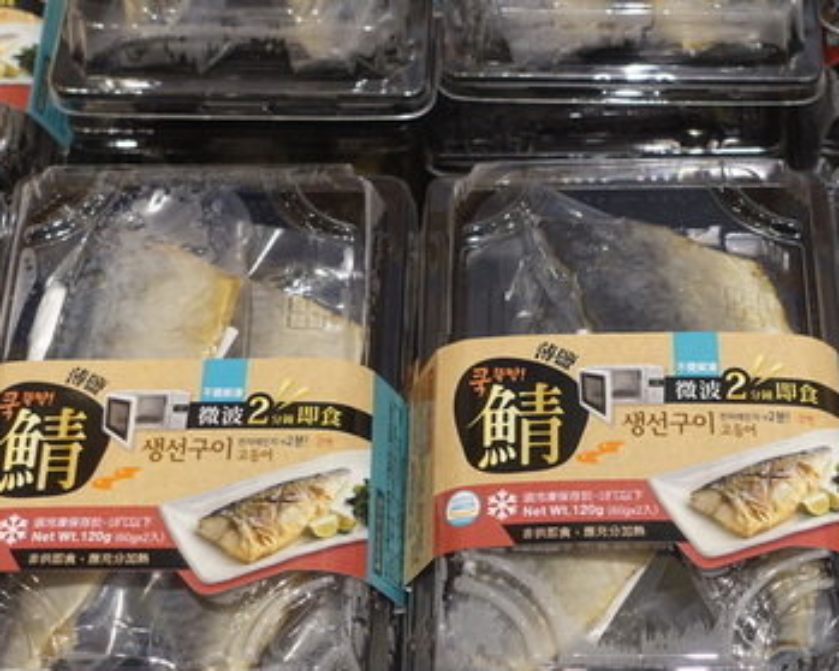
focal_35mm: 63
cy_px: 404
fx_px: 1564
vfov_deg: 24.2
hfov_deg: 30.0
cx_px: 500
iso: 250
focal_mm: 14.3
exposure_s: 1/40
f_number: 2.8
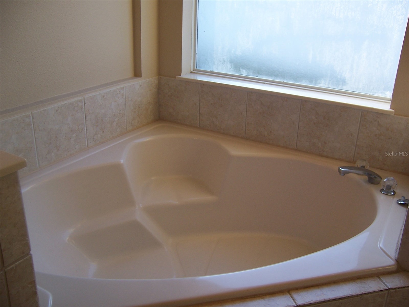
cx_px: 204
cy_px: 154
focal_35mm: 33
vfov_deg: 42.9
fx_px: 390
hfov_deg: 55.4
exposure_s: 1/90
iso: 80
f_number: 2.8
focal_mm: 5.5
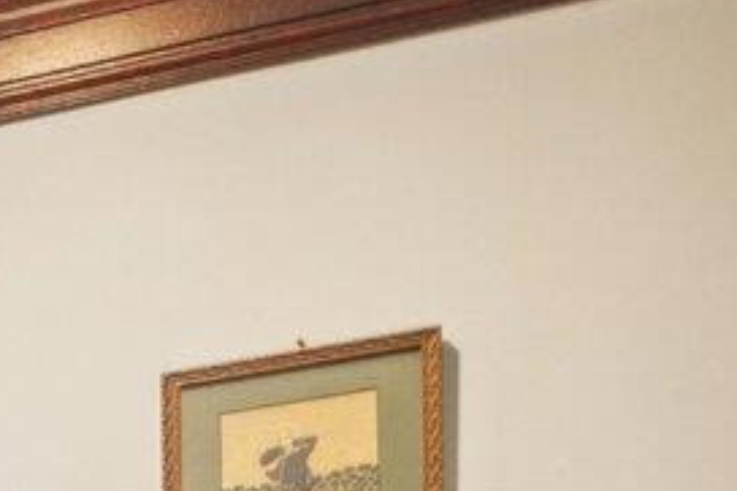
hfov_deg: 10.3
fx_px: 2619
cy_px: 1268
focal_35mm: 128
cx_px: -1596
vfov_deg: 9.3
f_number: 8
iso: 320
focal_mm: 17
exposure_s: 1/6
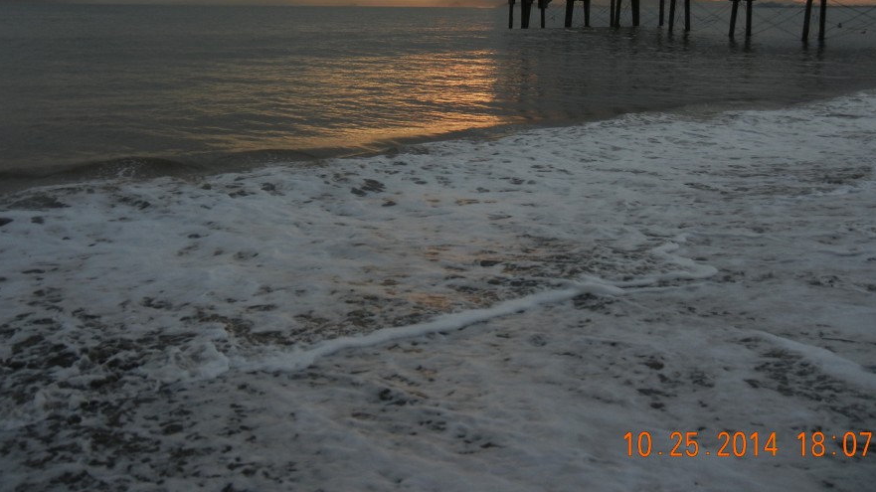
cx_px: 426
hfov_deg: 52.8
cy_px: 142
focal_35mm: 38
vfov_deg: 30.8
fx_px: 882
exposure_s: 1/286
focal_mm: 5.4
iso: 160
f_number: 3.5
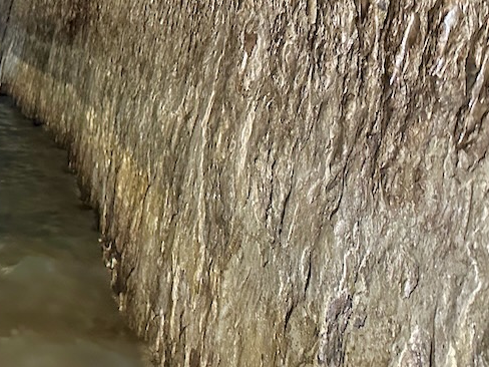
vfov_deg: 23.3
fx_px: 890
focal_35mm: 63
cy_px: 160
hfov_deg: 29.5
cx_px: 49
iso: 1000
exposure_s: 1/40
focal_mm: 6.86
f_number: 1.78
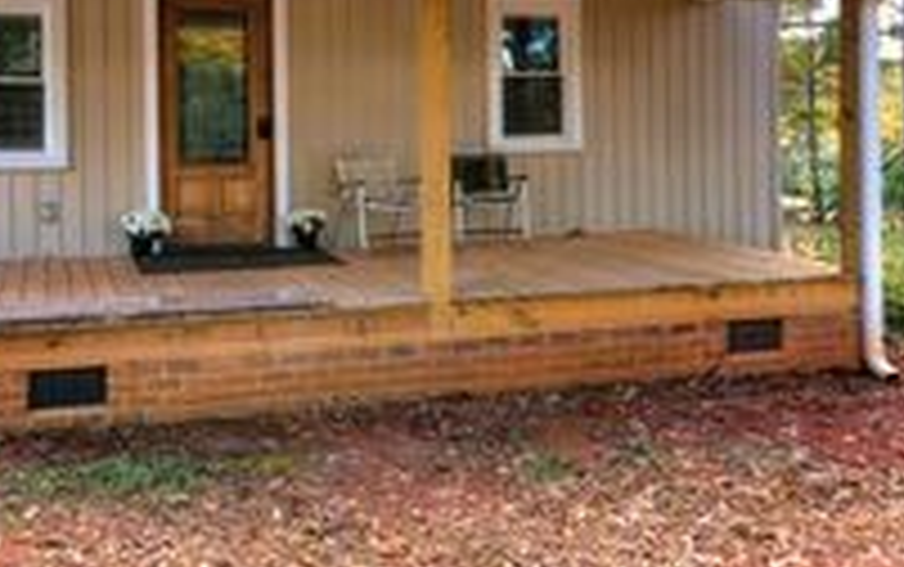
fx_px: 937
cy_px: 94
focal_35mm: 38
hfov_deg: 50.1
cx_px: 265
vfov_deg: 32.5
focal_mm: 15
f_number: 11
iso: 400
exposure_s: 1/30
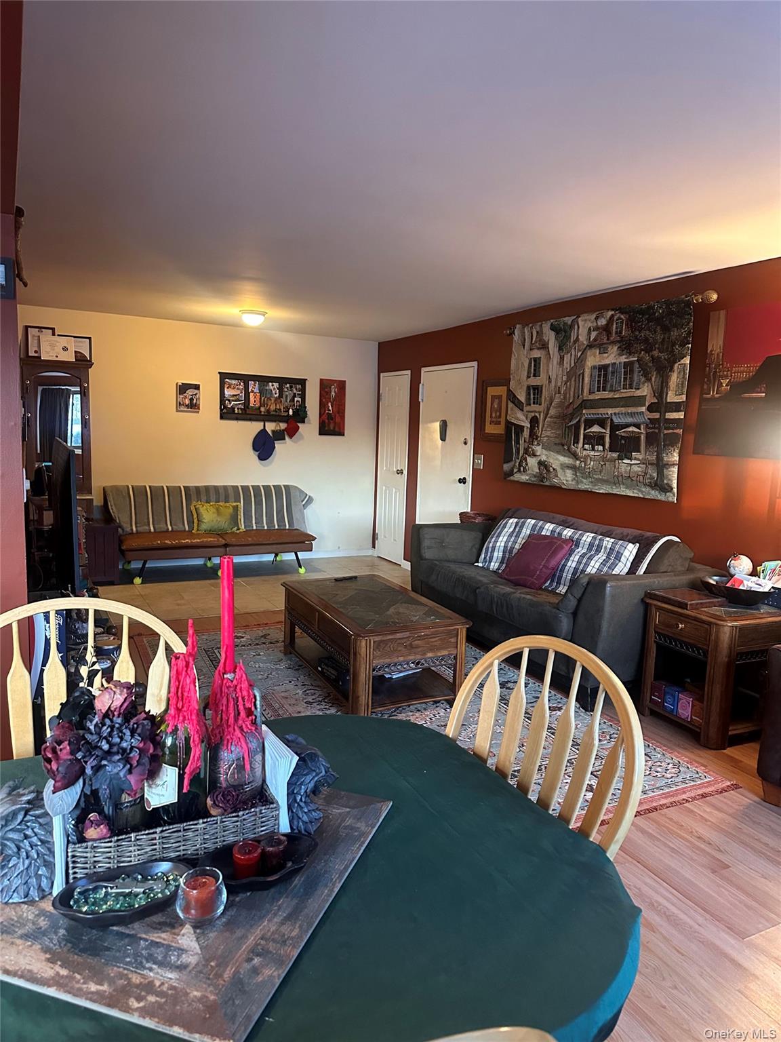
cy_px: 521
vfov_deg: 71.6
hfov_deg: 56.8
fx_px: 722
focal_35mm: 24
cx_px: 390
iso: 640
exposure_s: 1/60
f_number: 1.78
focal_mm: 6.86
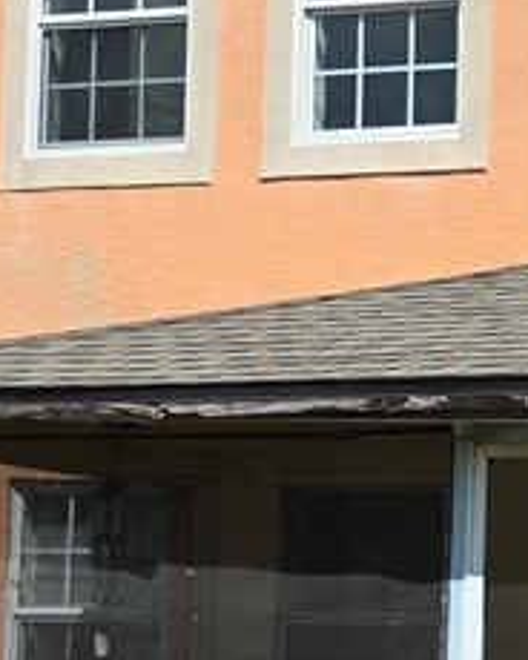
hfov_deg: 8.8
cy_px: 557
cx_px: 1346
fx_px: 3047
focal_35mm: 156
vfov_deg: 12.3
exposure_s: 1/1336
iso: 12
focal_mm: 6.3
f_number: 1.7
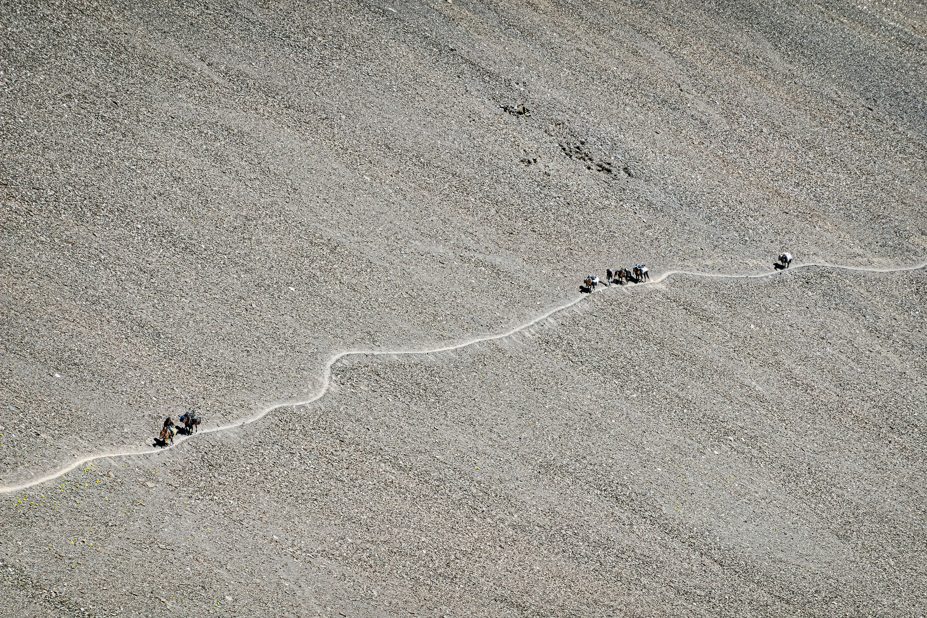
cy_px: 309
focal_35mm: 150
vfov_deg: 9.1
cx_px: 464
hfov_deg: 13.7
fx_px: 3862
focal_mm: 54.62
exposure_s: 1/200
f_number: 4.5
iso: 64
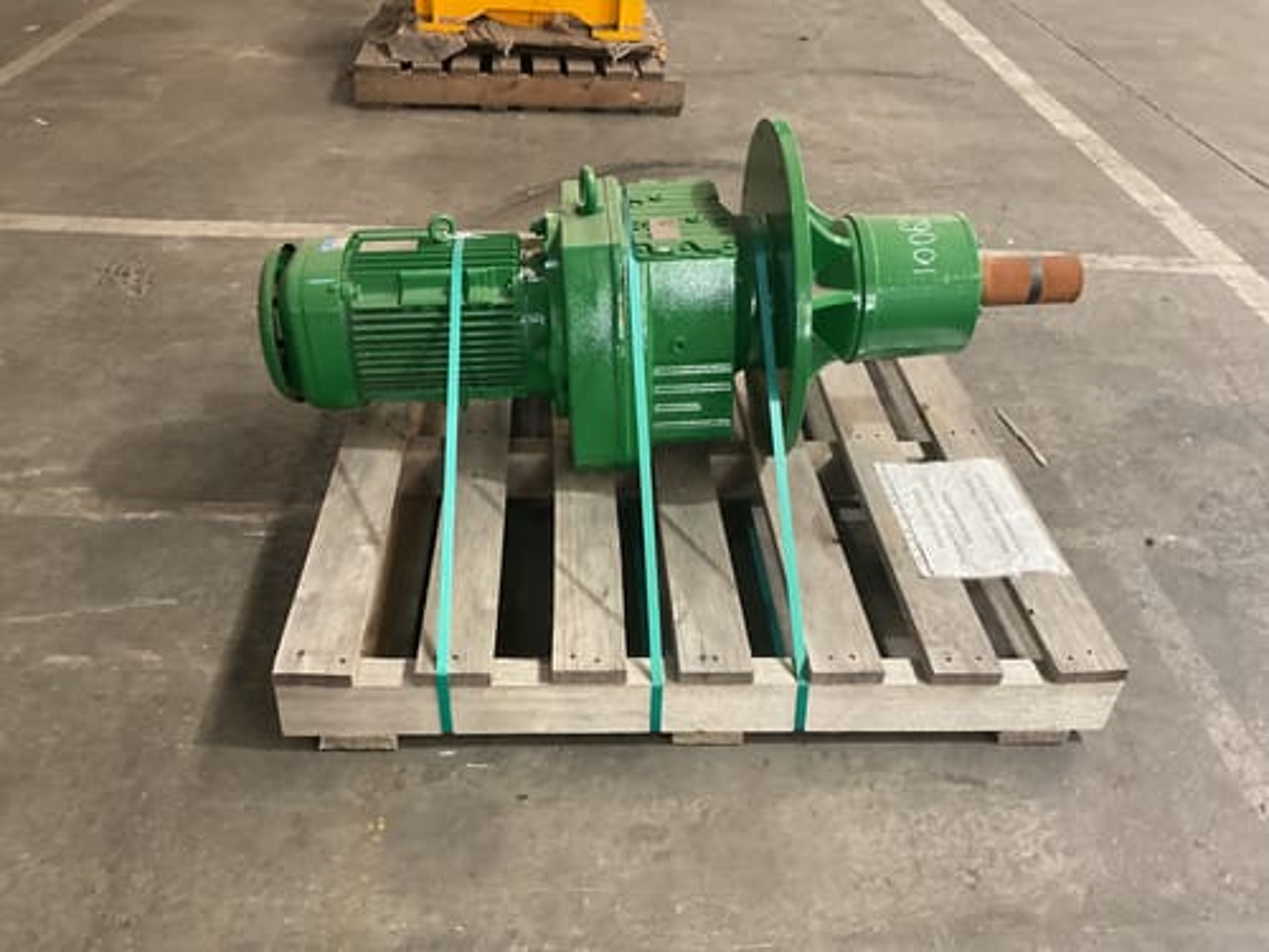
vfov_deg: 48.2
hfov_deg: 61.7
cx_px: 634
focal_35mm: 29
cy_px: 476
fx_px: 1063
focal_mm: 3
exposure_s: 1/50
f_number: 1.8
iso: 160
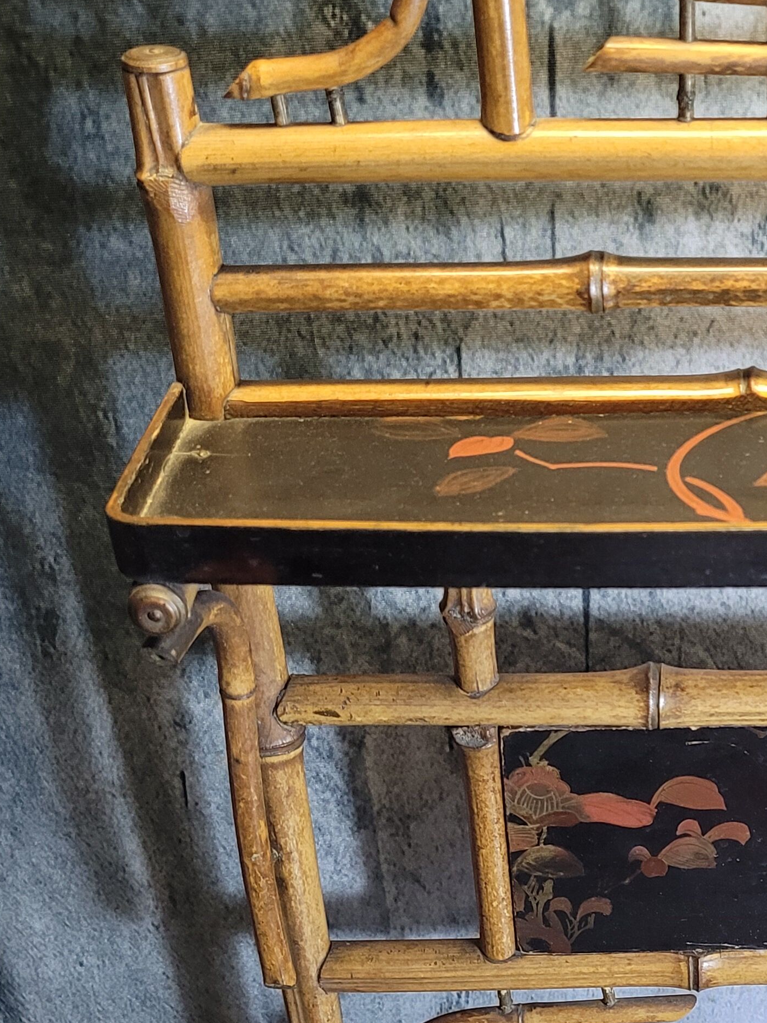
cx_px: 705
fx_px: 1654
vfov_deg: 33.9
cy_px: 721
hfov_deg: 25.2
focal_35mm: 56
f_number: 1.8
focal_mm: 5.4
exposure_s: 1/50
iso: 250
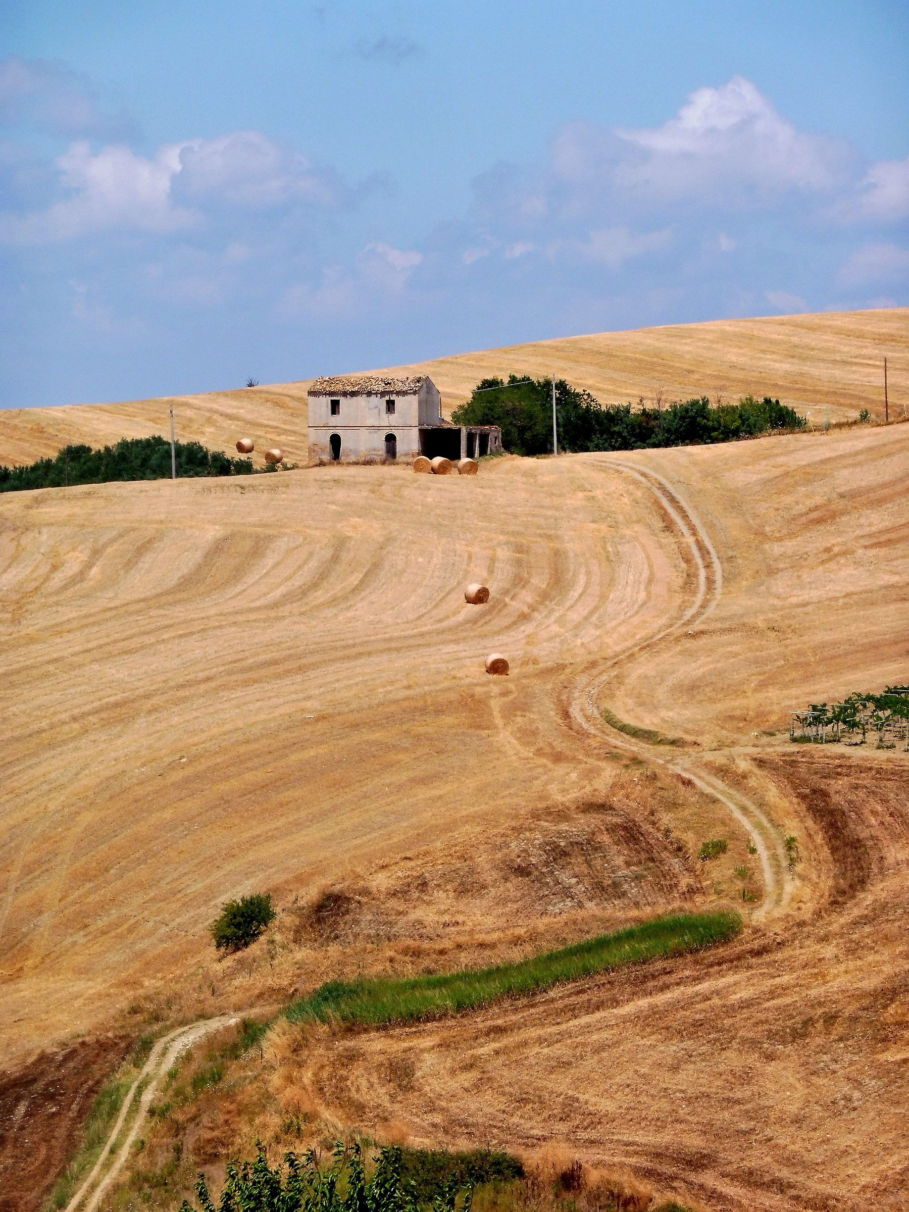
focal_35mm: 231
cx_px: 454
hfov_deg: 6.4
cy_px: 606
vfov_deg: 8.6
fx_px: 8088
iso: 100
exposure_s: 1/500
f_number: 7.1
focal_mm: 41.3
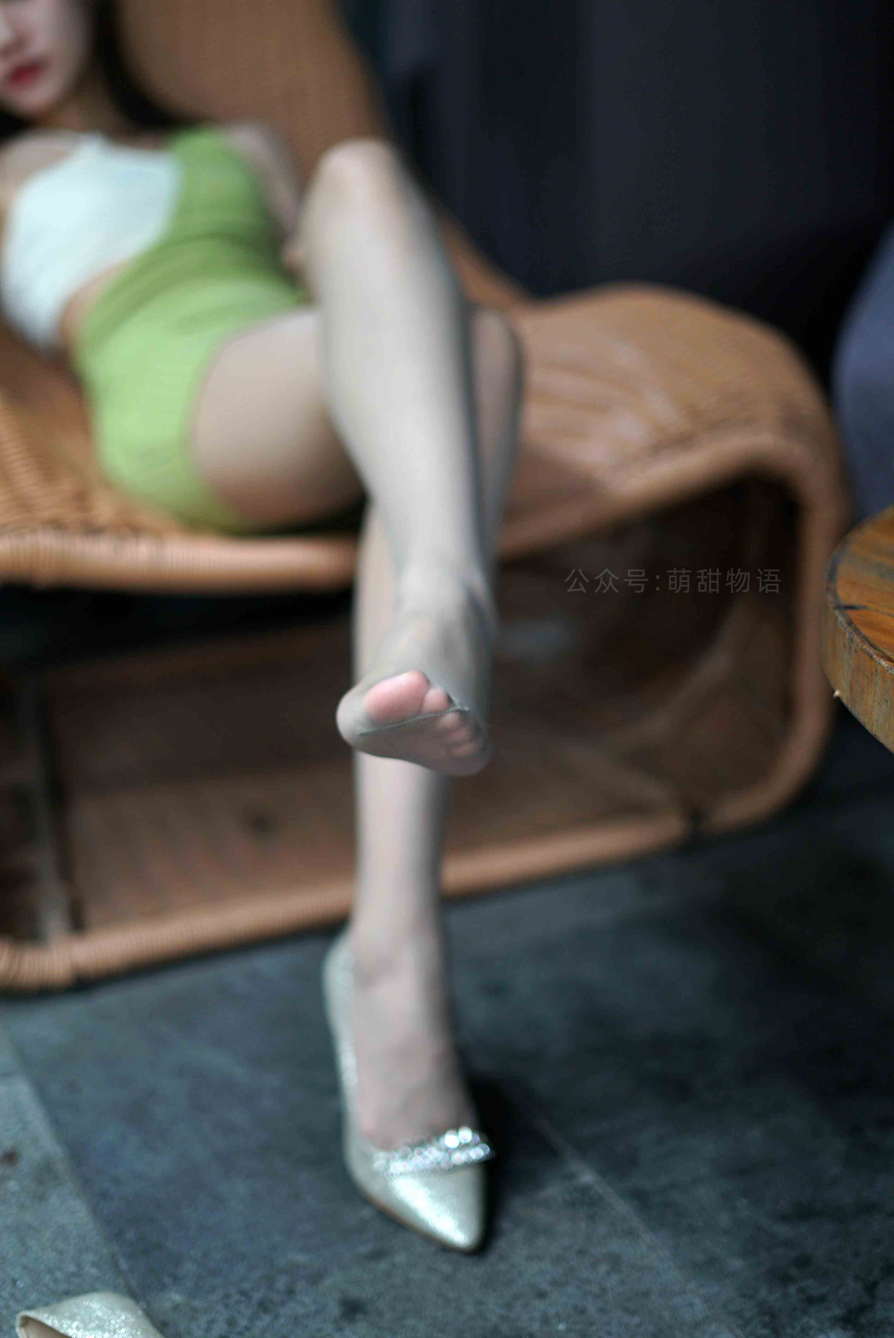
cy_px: 669
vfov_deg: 39.6
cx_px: 447
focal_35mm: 50
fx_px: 1860
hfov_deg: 27.0
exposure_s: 1/200
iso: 200
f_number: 1.8
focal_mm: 50
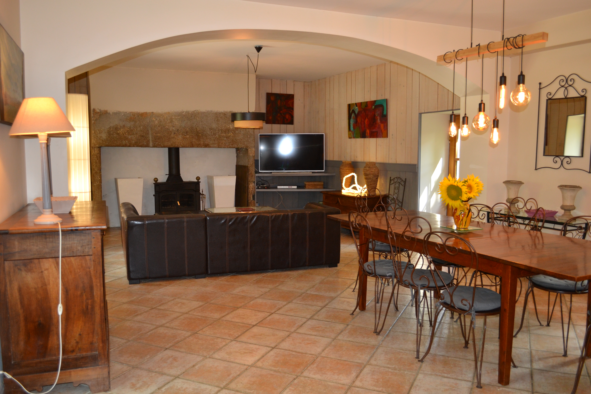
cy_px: 197
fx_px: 492
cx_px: 296
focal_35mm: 30
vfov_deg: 43.6
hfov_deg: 61.9
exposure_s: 1/60
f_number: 3.8
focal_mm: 20
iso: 450
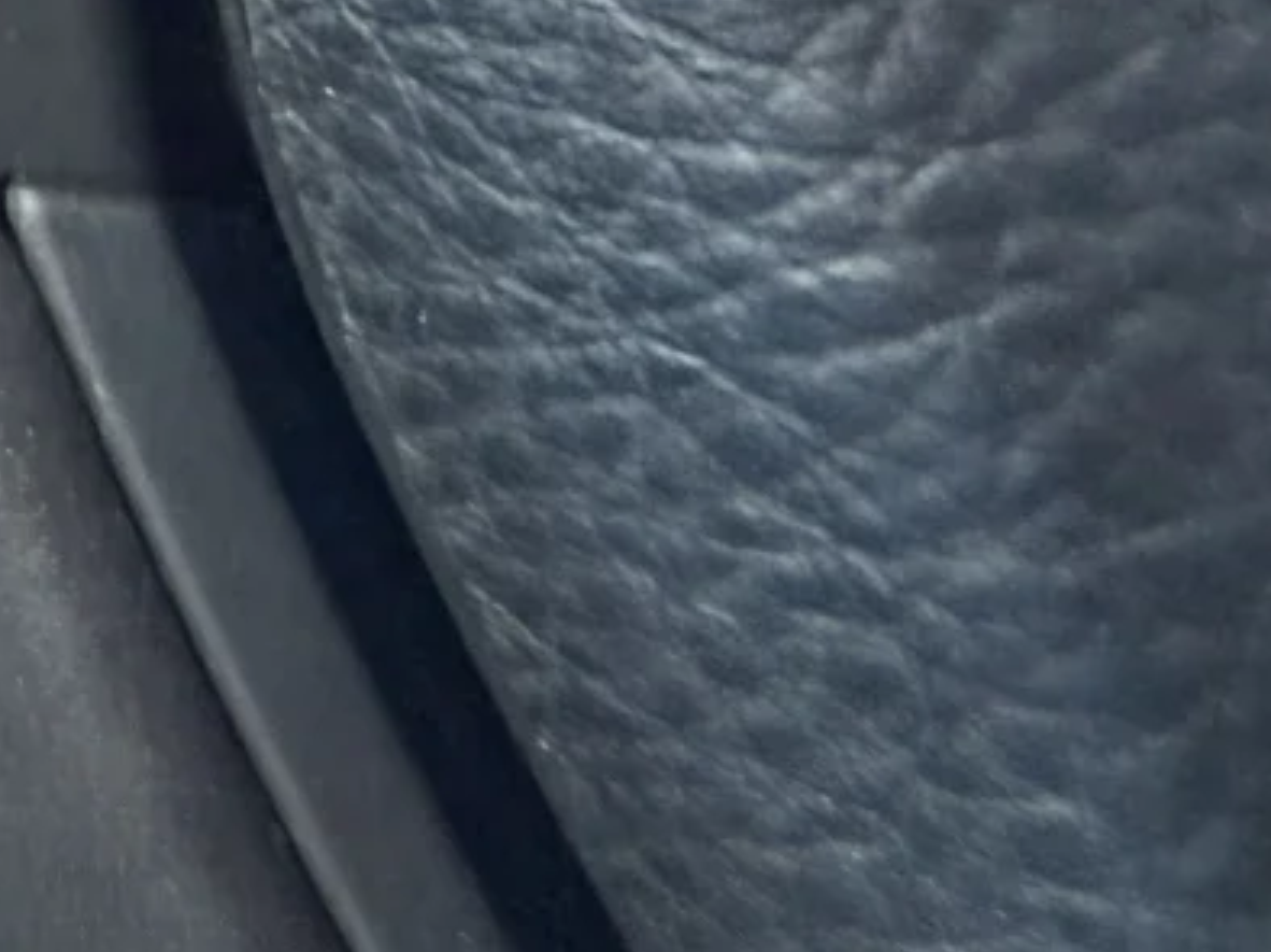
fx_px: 4293
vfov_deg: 10.9
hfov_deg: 14.9
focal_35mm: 117
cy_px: -1255
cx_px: -942
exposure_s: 1/83
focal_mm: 2.22
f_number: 2.2
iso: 320
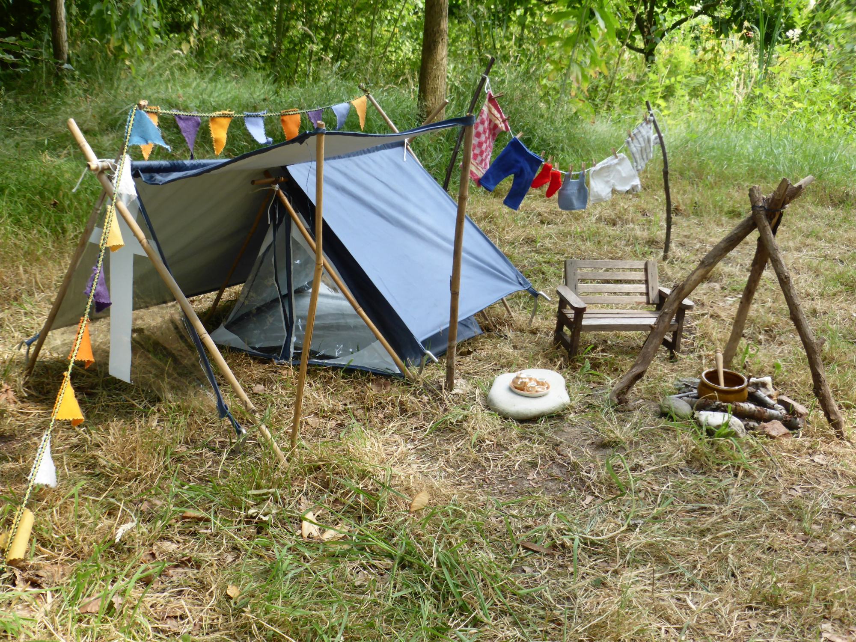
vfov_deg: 40.7
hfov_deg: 52.6
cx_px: 428
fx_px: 865
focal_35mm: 35
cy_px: 321
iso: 100
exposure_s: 1/100
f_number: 3.7
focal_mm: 6.1
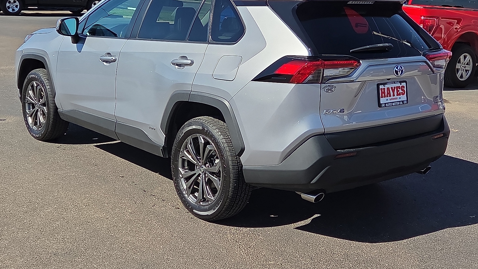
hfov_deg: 39.9
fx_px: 659
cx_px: 236
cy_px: 89
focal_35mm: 52
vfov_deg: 22.9
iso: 25
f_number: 1.8
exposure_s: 1/2500
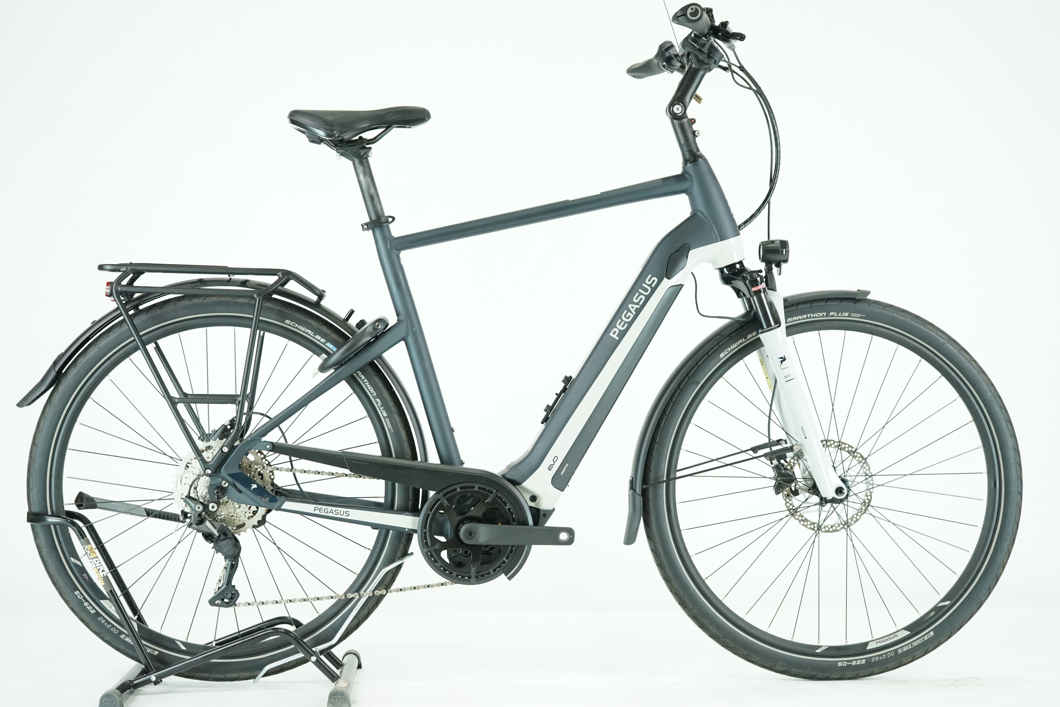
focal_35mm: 57
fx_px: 1678
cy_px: 354
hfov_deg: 35.1
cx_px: 530
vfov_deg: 23.8
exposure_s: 1/200
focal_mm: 57
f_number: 5
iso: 2500
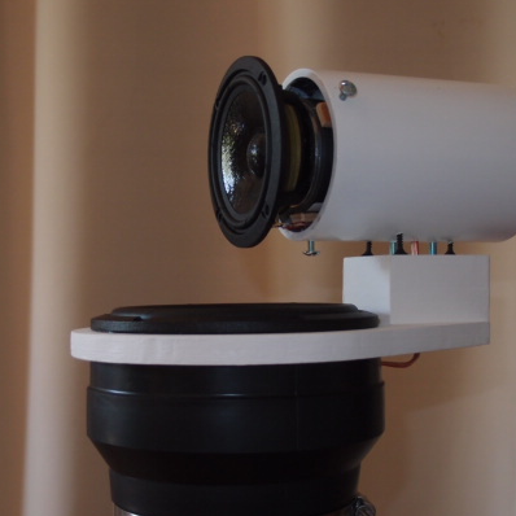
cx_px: 258
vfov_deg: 31.6
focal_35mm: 54
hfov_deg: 31.6
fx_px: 911
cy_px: 293
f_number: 2
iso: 200
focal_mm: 8.16
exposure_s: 1/40
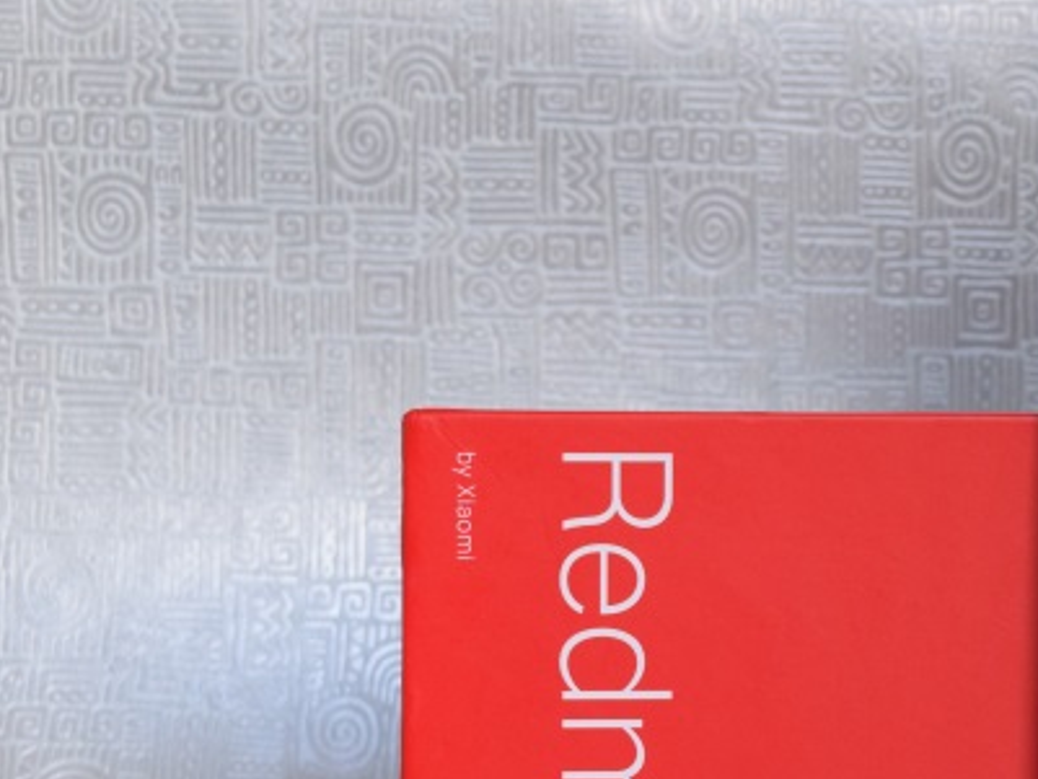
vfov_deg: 16.1
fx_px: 2760
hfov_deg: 21.0
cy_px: 459
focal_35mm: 92
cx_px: 865
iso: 1600
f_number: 8
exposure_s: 1/250
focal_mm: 32
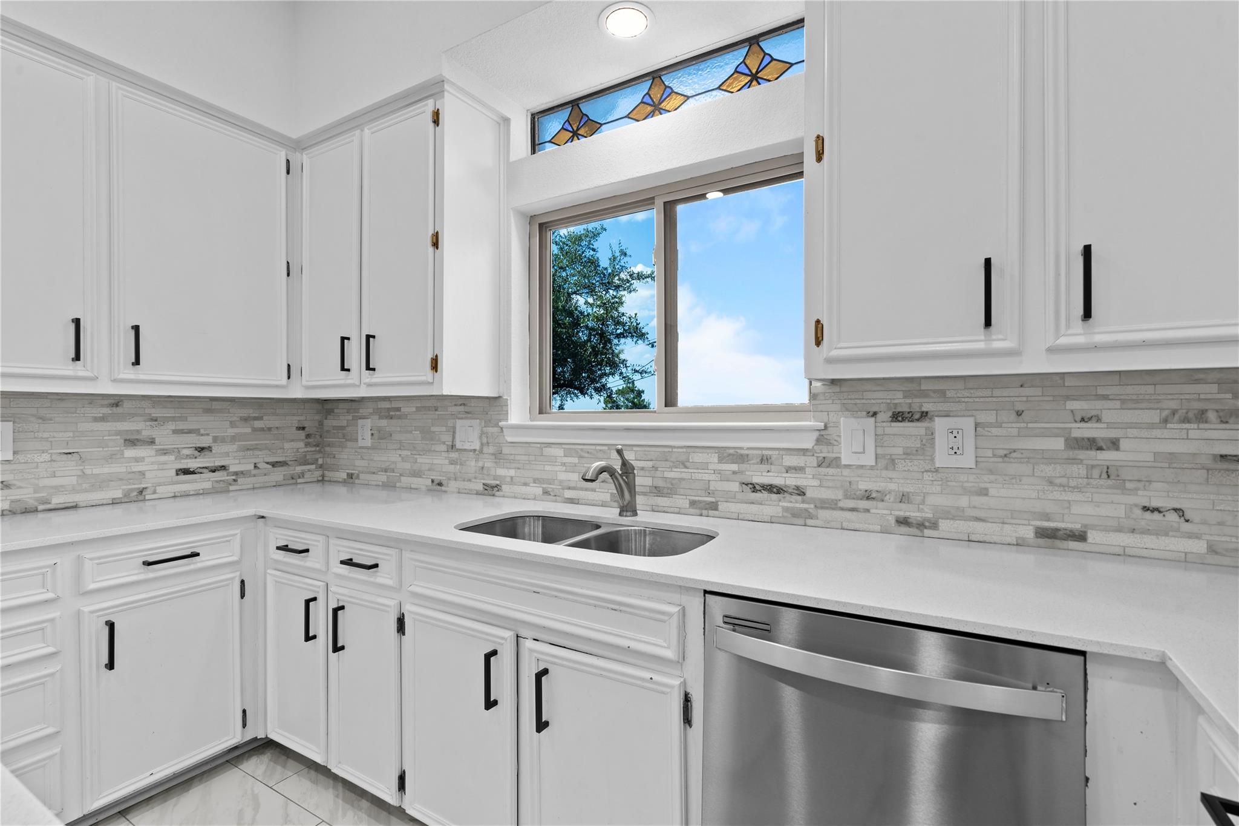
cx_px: 620
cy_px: 413
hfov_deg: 96.7
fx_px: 551
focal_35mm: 16
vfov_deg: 73.7
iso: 100
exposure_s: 1/3
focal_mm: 16
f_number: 9
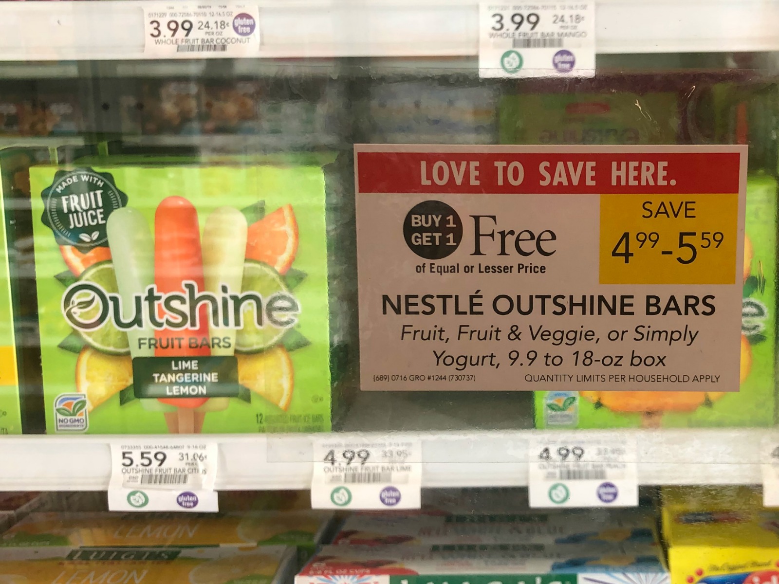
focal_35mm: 28
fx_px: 630
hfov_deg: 63.4
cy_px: 292
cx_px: 390
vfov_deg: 49.7
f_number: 1.8
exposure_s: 1/120
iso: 50
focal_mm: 4
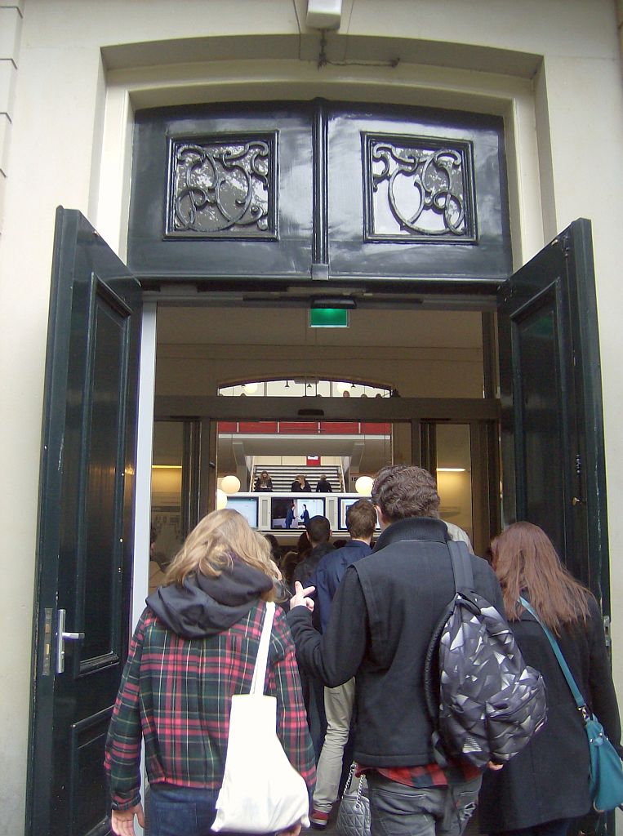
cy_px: 418
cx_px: 312
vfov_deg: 51.5
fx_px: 868
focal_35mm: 36
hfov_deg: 39.5
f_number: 2.8
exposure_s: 1/64
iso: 143
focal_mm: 6
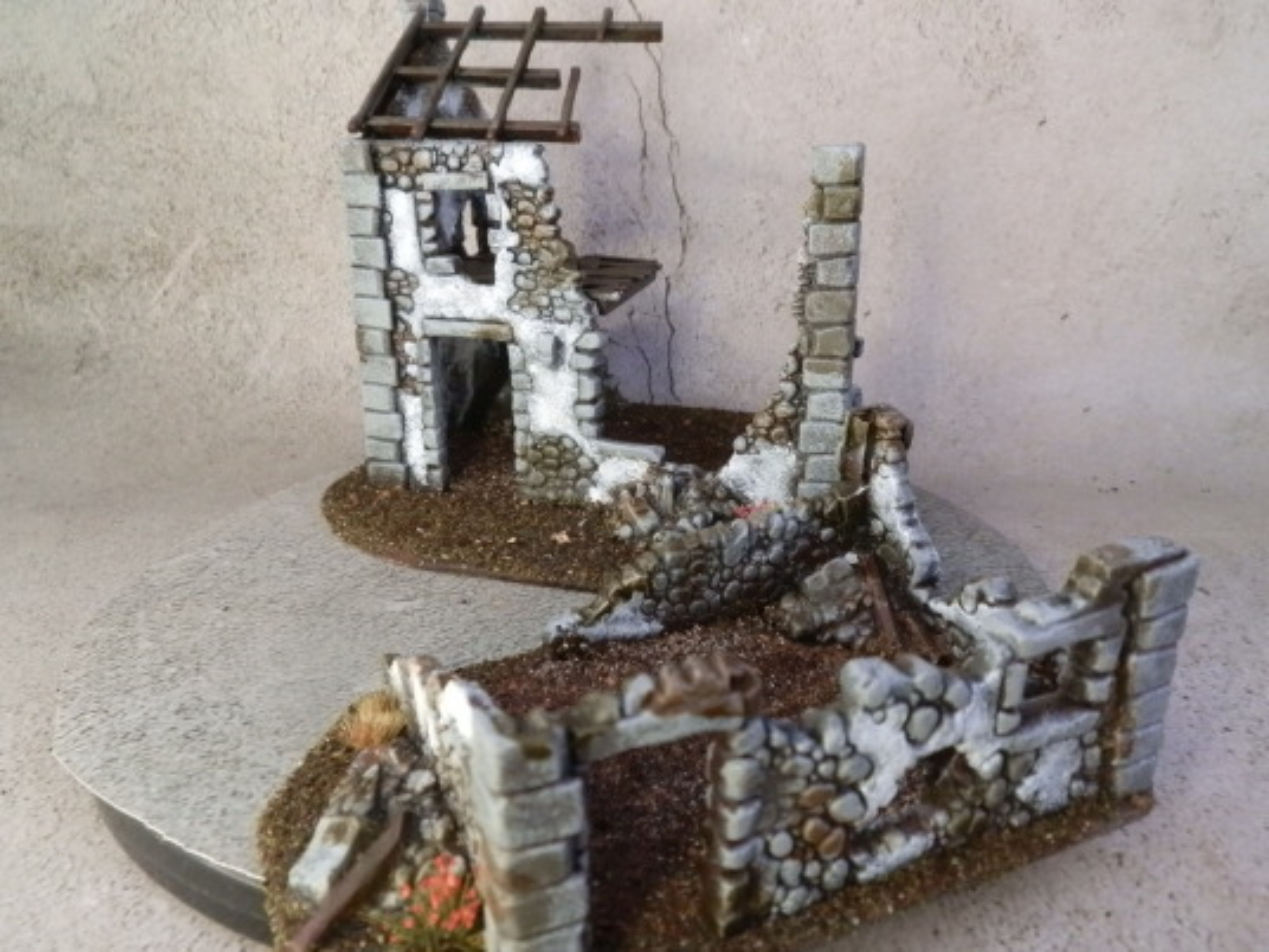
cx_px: 634
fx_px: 1026
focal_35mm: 28
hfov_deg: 63.4
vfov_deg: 49.7
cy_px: 476
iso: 400
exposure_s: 1/100
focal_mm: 5
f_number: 3.1
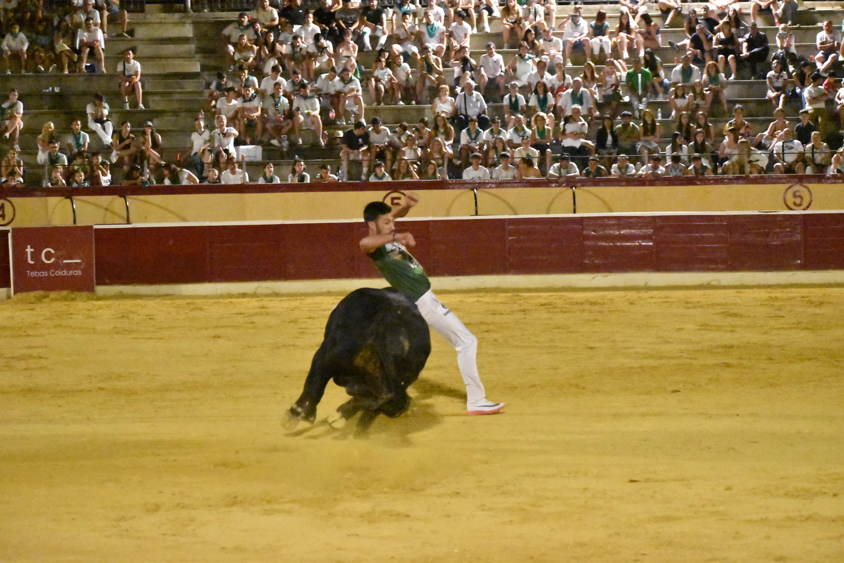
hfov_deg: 19.5
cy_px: 282
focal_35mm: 105
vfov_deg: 13.0
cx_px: 422
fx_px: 2461
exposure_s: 1/400
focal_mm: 70
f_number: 5
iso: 25600
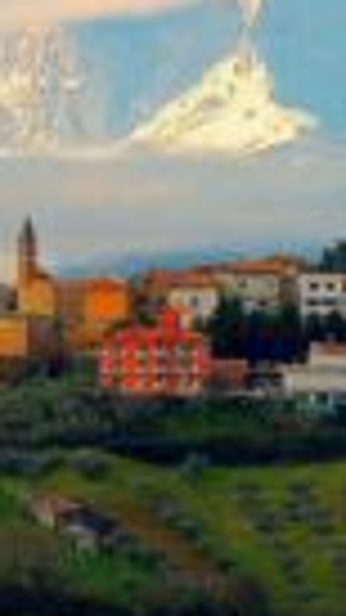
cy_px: 92
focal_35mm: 746
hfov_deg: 1.6
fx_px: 12175
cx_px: 503
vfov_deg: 2.9
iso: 100
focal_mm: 30.3
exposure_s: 1/400
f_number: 4.5
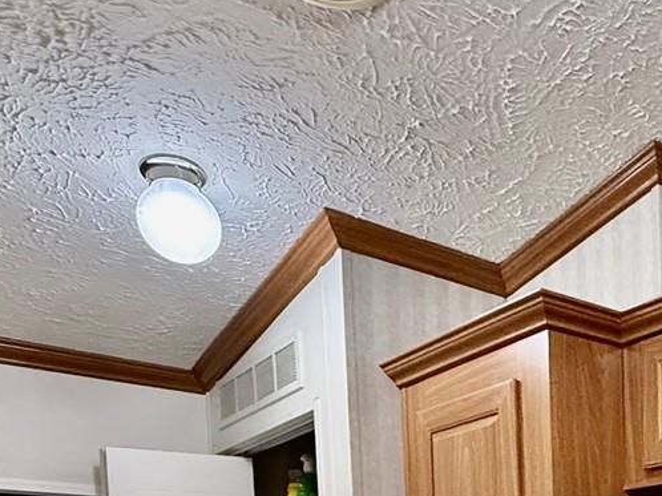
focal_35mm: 45
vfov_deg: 26.6
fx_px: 860
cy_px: 665
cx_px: 694
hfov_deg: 36.8
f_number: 2.2
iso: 500
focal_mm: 2.22
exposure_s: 1/120
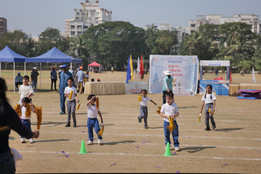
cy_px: 87
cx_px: 130
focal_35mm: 50
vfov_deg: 27.0
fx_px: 362
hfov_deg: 39.6
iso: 100
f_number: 1.8
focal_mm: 50
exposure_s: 1/5000
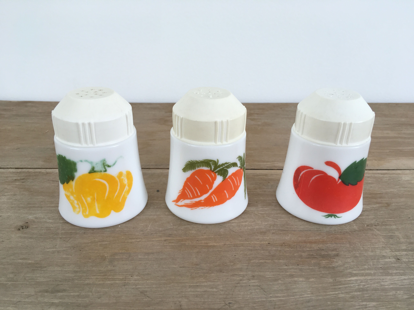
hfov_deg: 61.7
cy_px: 155
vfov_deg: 48.2
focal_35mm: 29
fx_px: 347
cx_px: 207
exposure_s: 1/100
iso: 25
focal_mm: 4.15
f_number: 2.2
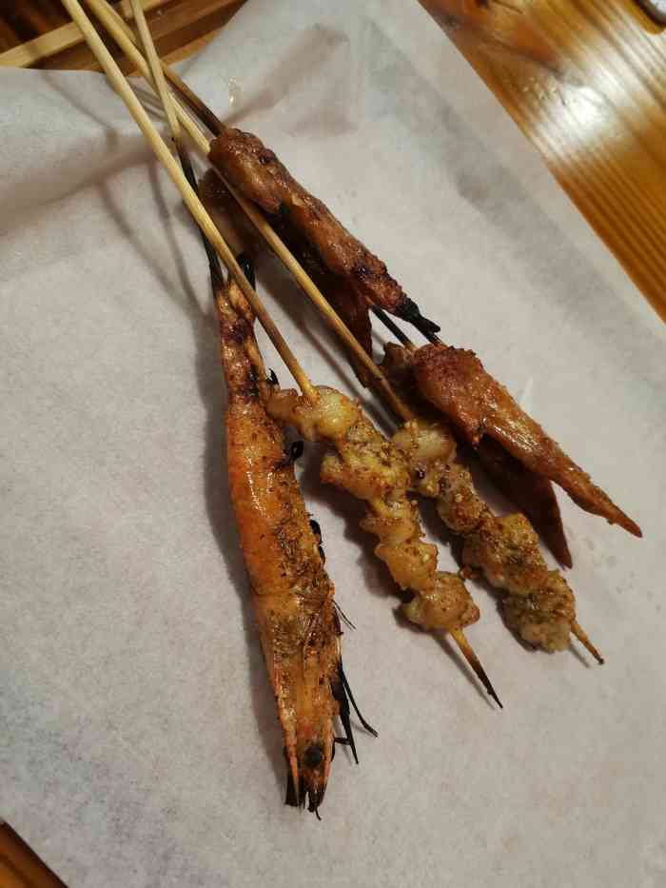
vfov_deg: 67.3
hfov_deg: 53.1
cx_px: 333
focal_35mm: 26
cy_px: 444
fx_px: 667
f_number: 1.8
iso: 320
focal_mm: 4.75
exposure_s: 1/100
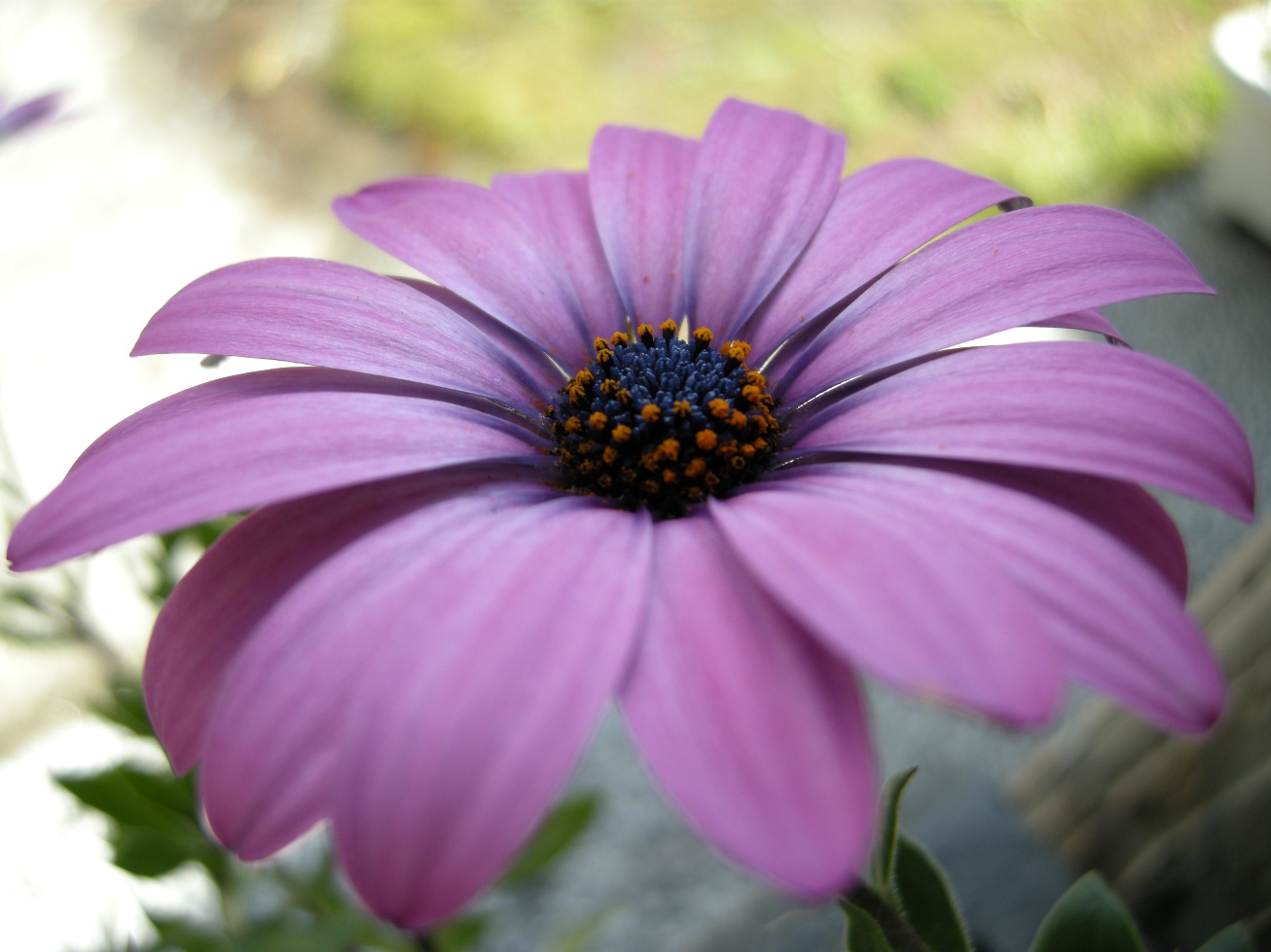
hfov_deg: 52.6
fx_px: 1285
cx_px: 636
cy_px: 476
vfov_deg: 40.7
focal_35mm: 35
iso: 64
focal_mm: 7.5
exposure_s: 1/248
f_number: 2.7
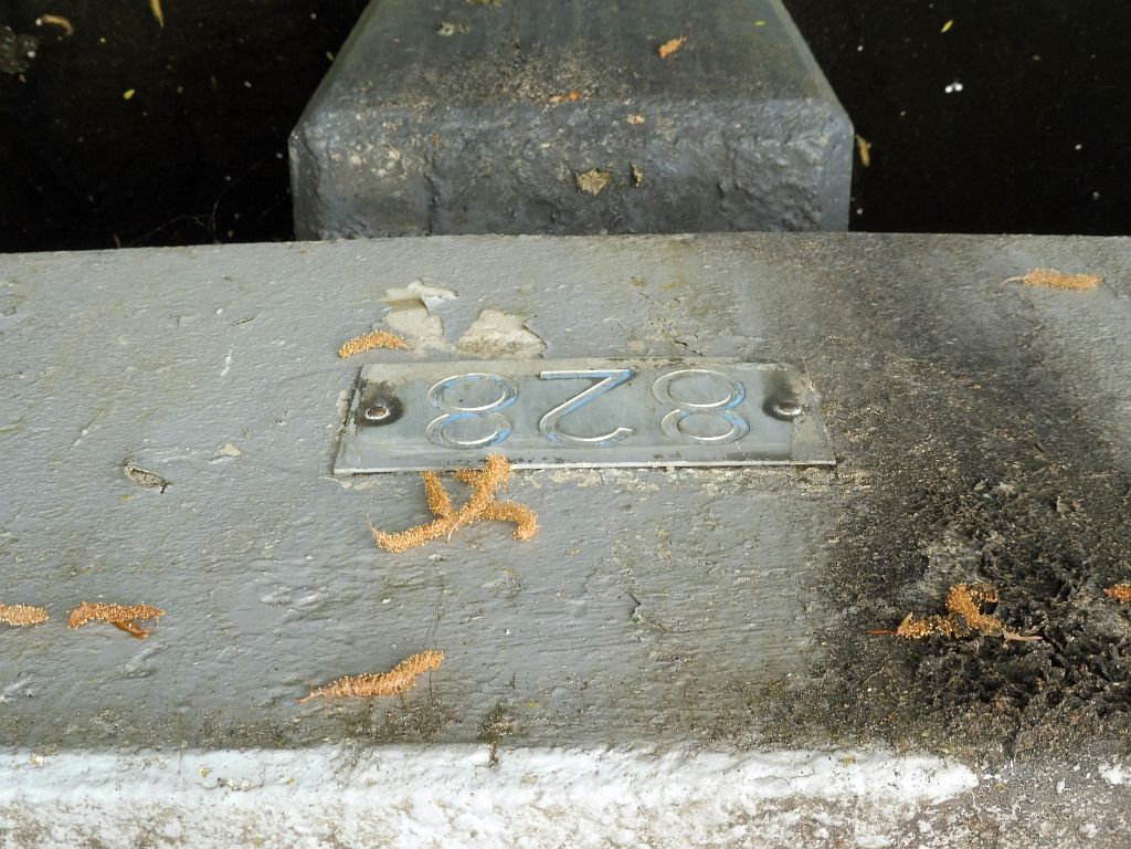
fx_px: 1536
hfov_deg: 40.4
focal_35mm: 47
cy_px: 424
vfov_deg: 30.9
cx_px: 566
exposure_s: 1/160
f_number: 5
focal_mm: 8.5
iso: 100
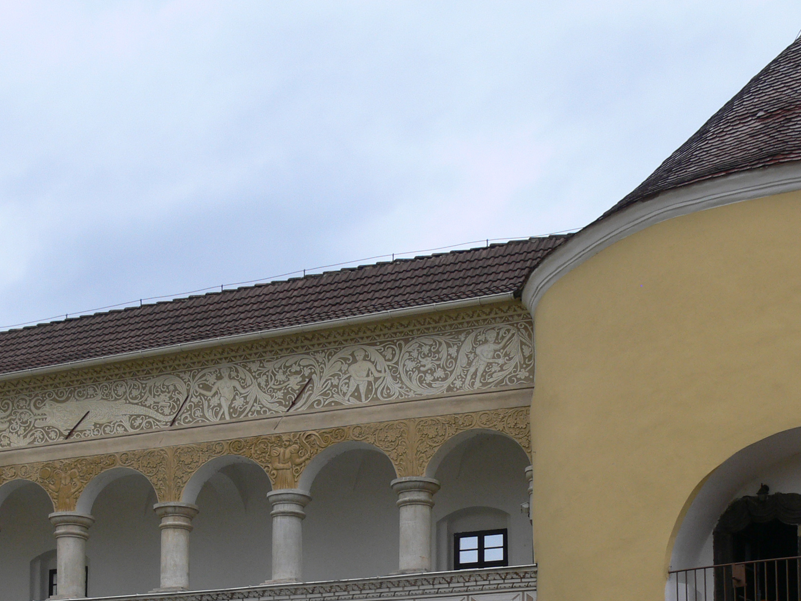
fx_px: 1435
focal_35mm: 62
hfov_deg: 31.1
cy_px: 501
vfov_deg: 23.2
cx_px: 303
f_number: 4
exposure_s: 1/125
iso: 80
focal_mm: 7.4
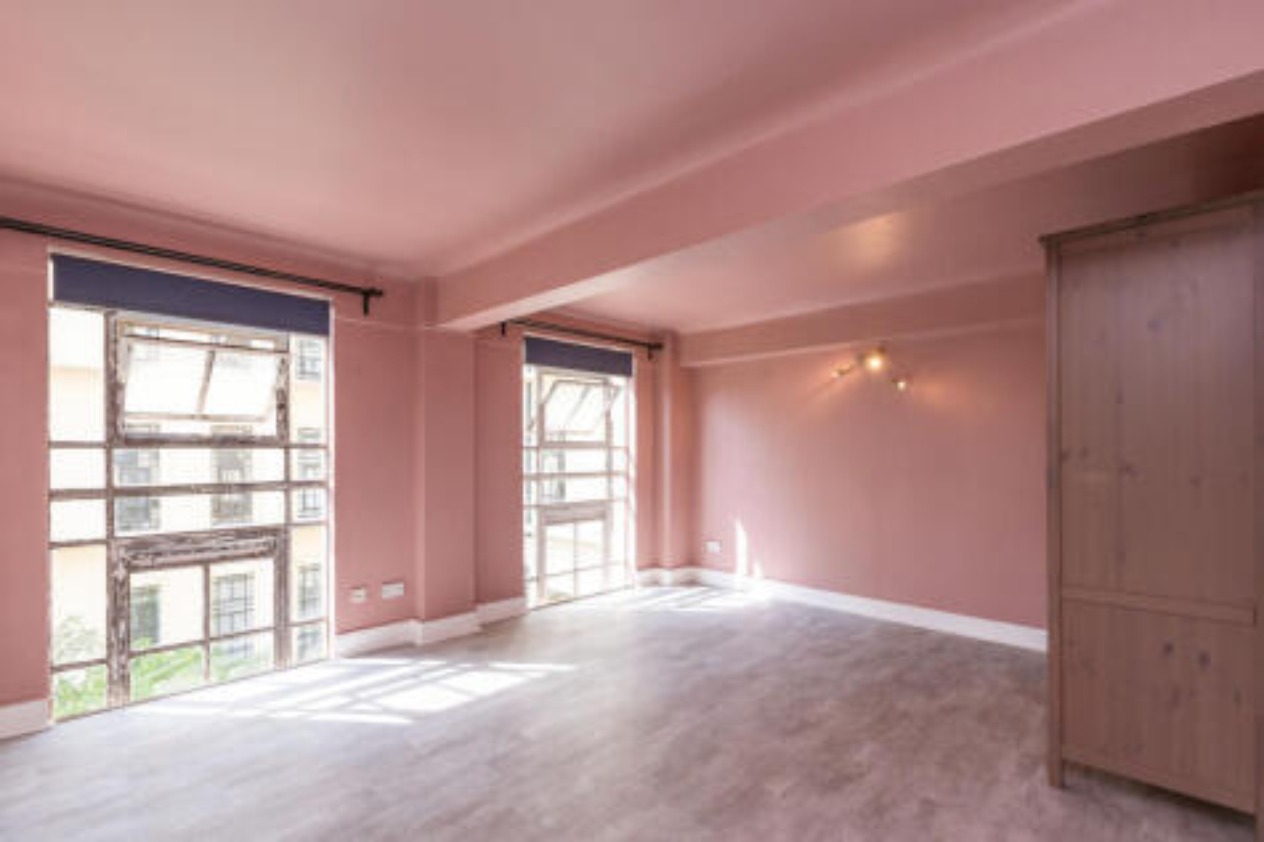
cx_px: 632
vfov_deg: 73.7
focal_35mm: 16
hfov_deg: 96.8
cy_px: 421
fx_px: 562
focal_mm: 16
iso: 320
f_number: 8
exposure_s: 1/100
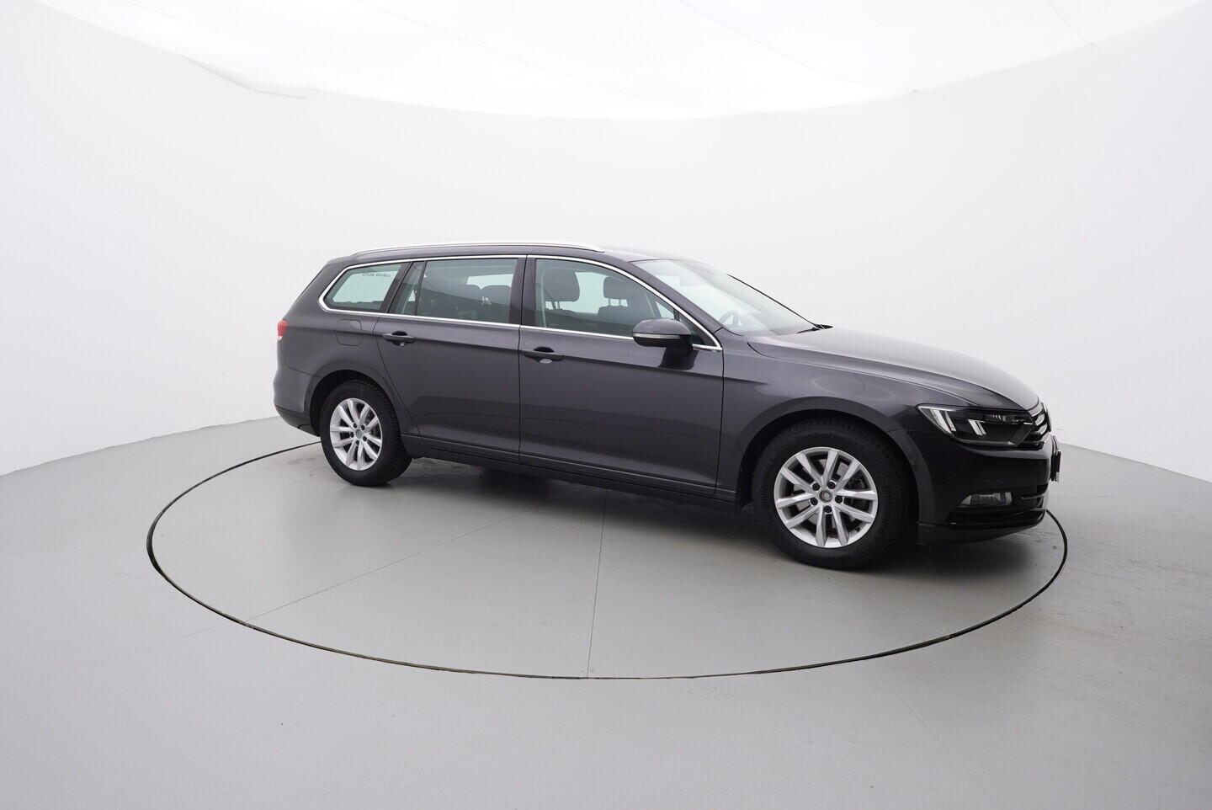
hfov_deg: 77.3
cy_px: 405
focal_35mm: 22
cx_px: 606
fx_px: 758
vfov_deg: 56.2
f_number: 5
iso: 200
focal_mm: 15
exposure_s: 1/80
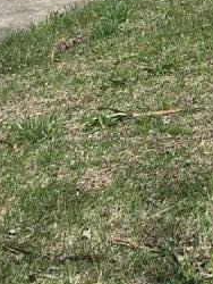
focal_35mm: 184
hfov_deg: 8.0
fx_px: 1507
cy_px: -190
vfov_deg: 10.3
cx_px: 299
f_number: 1.8
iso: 80
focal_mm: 5.4
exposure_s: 1/5920
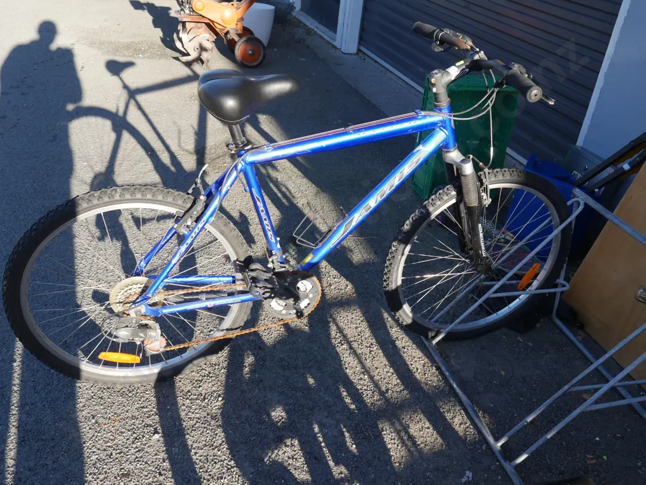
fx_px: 597
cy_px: 242
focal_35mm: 32
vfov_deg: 44.2
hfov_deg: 56.8
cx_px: 323
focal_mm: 16
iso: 200
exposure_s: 1/200
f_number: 5.6
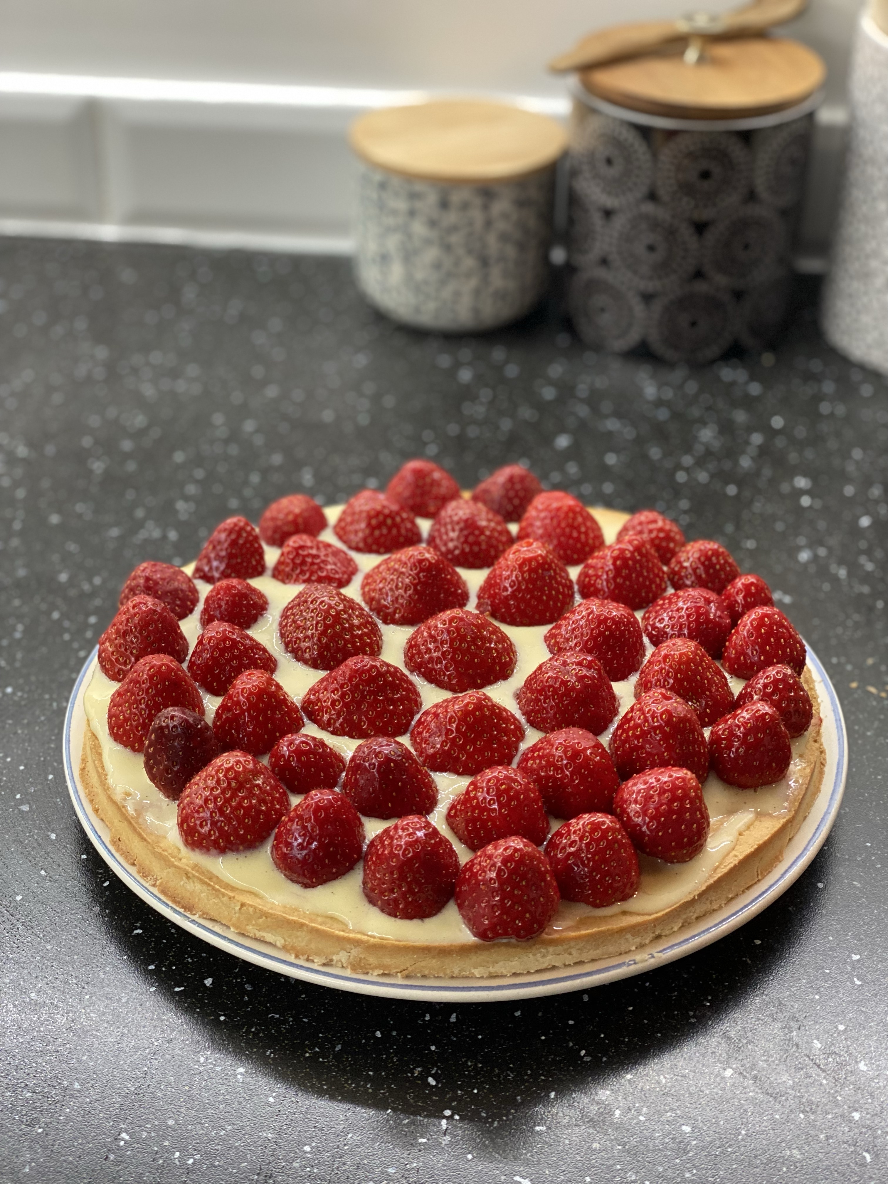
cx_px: 444
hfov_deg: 28.0
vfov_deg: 36.8
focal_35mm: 52
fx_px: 1779
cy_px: 592
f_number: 2
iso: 160
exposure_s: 1/33
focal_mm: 6
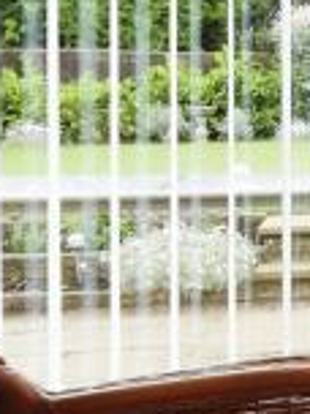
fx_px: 1158
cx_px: 919
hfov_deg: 10.7
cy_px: 129
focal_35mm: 97
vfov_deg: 20.1
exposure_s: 1/500
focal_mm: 10
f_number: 7.1
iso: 1000
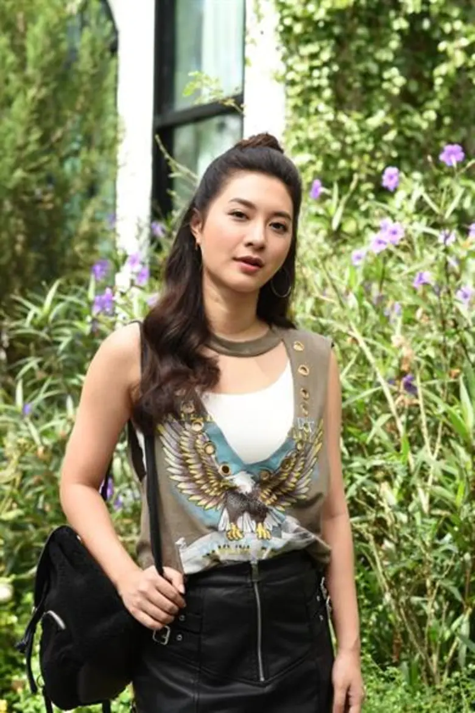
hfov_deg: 16.1
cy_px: 356
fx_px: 1682
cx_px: 238
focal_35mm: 85
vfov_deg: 23.9
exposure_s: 1/200
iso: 250
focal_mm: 85
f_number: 5
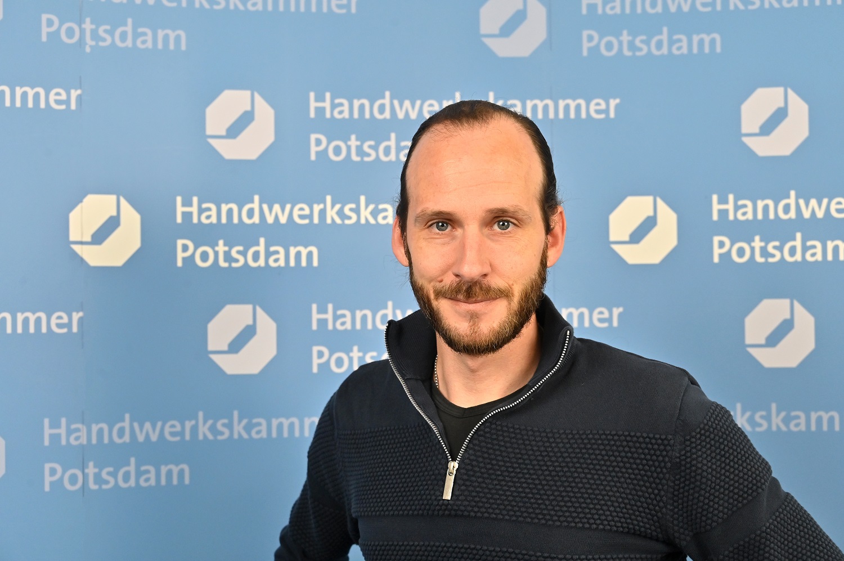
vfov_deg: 22.2
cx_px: 422
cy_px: 280
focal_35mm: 61
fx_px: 1429
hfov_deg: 32.9
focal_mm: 61
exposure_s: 1/200
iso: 1600
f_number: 8
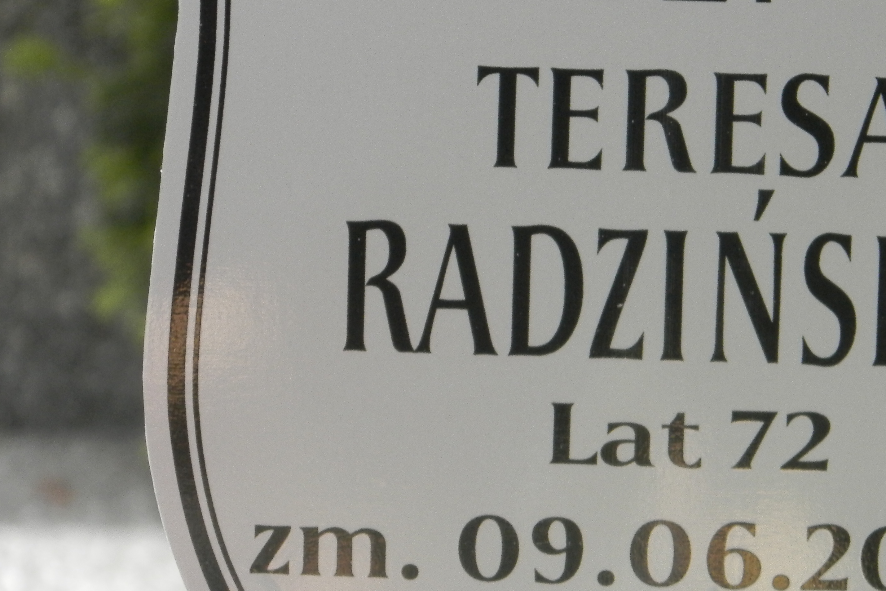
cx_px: 680
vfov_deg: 2.9
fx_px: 11591
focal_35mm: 471
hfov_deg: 4.4
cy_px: 324
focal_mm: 50.2
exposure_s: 1/200
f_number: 5.6
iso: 200
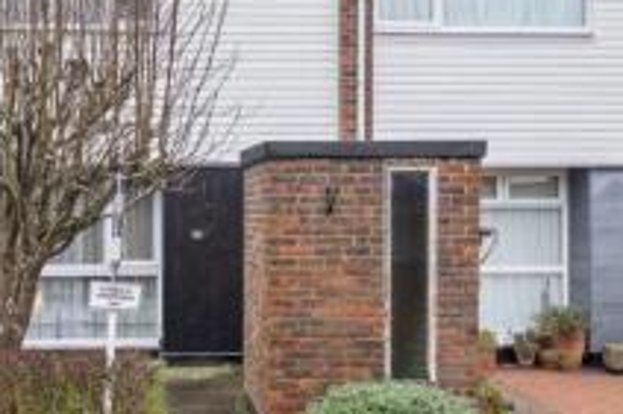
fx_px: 934
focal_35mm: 54
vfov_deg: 24.9
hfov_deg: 36.3
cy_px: 148
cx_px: 176
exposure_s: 1/50
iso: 320
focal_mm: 24
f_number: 4.5
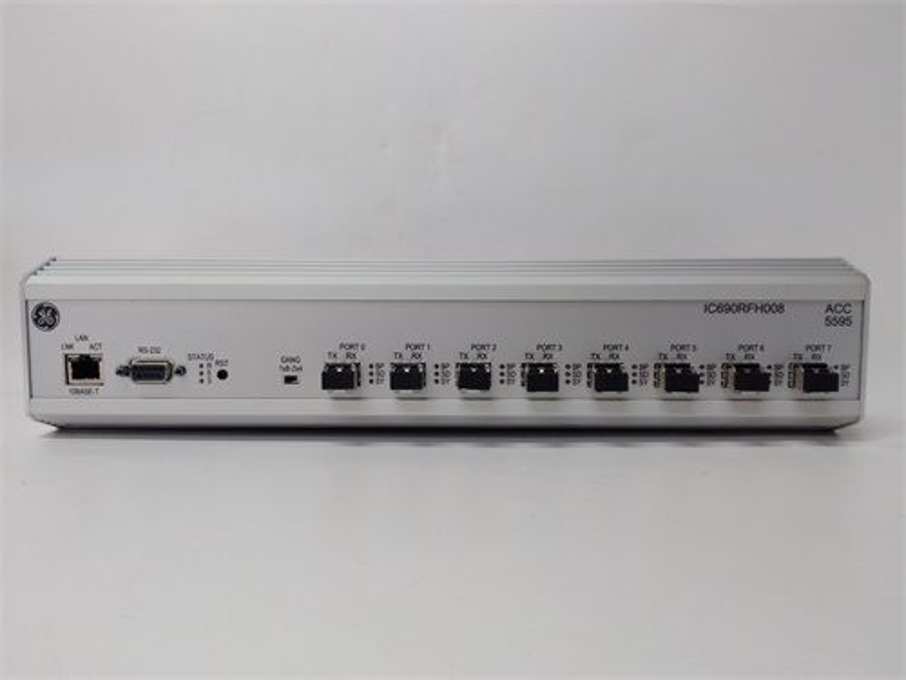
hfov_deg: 65.3
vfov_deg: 51.4
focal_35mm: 27
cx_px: 453
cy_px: 340
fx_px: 707
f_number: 2
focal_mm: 3.79
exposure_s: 1/33
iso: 144
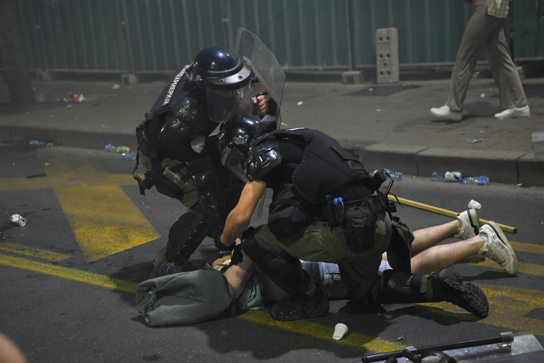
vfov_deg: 21.9
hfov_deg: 32.4
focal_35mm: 62
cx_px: 272
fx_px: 937
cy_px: 182
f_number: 3.5
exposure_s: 1/200
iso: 6400
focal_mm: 62
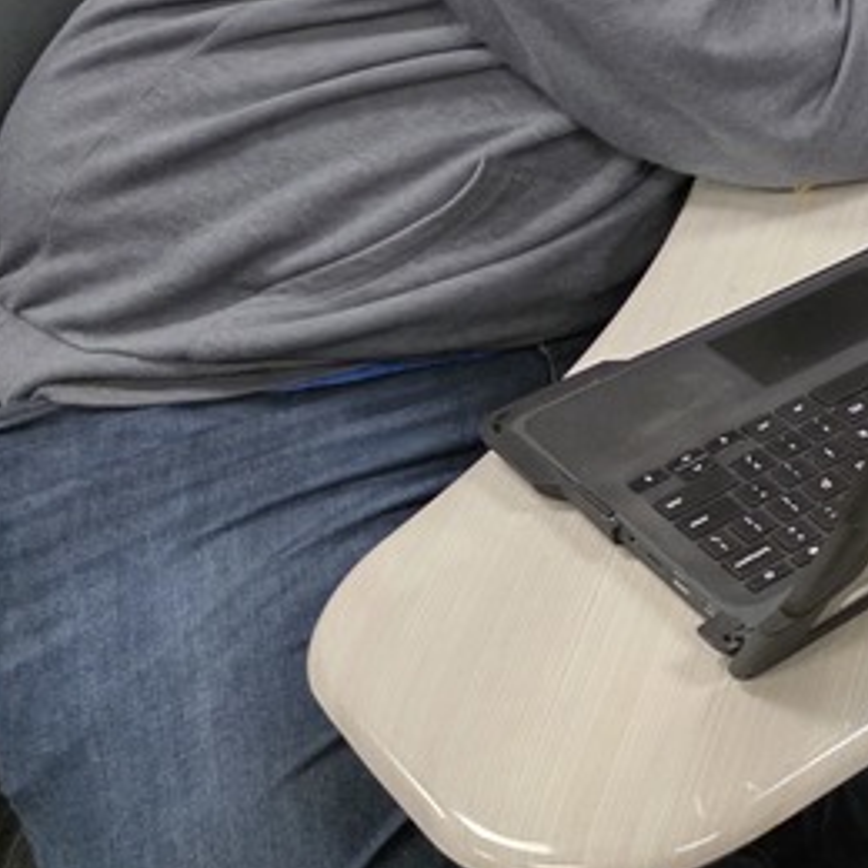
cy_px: -290
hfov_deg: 18.1
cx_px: 1472
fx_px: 2270
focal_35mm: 80
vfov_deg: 19.7
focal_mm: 6.3
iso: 400
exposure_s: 1/120
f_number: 1.7
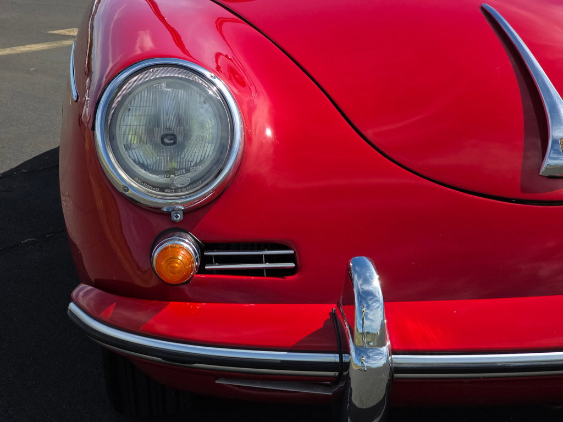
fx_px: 1122
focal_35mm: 69
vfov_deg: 21.3
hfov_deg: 28.2
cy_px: 211
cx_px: 282
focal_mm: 7.9
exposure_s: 1/2679
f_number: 2.4
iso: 50
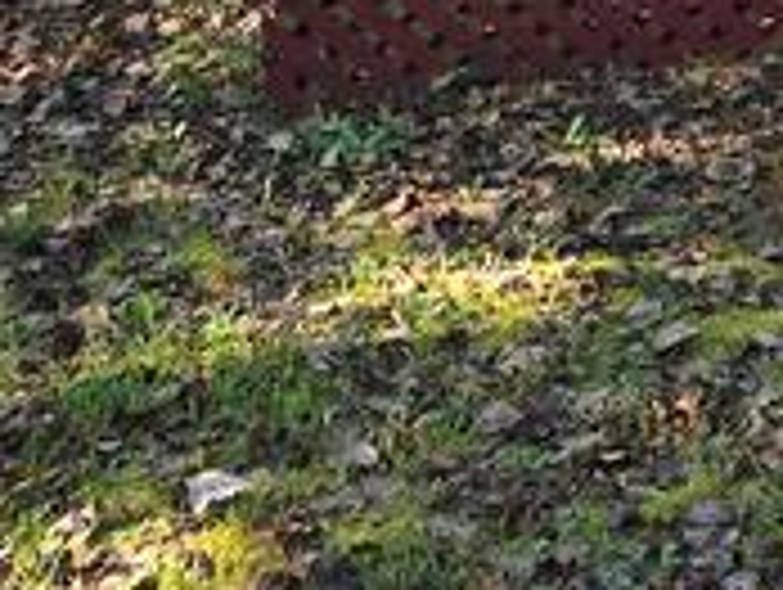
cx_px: 1220
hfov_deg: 13.6
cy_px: -617
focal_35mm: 135
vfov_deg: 10.1
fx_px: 3058
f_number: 1.7
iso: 12
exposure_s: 1/233
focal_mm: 6.3
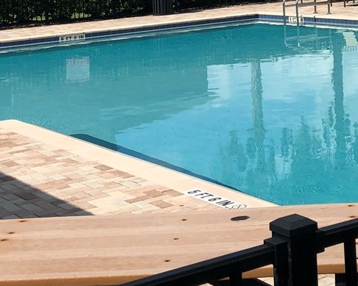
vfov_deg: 15.8
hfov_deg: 20.9
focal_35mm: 90
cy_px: -135
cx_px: 308
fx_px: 954
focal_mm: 4
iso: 25
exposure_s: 1/4049
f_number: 1.8
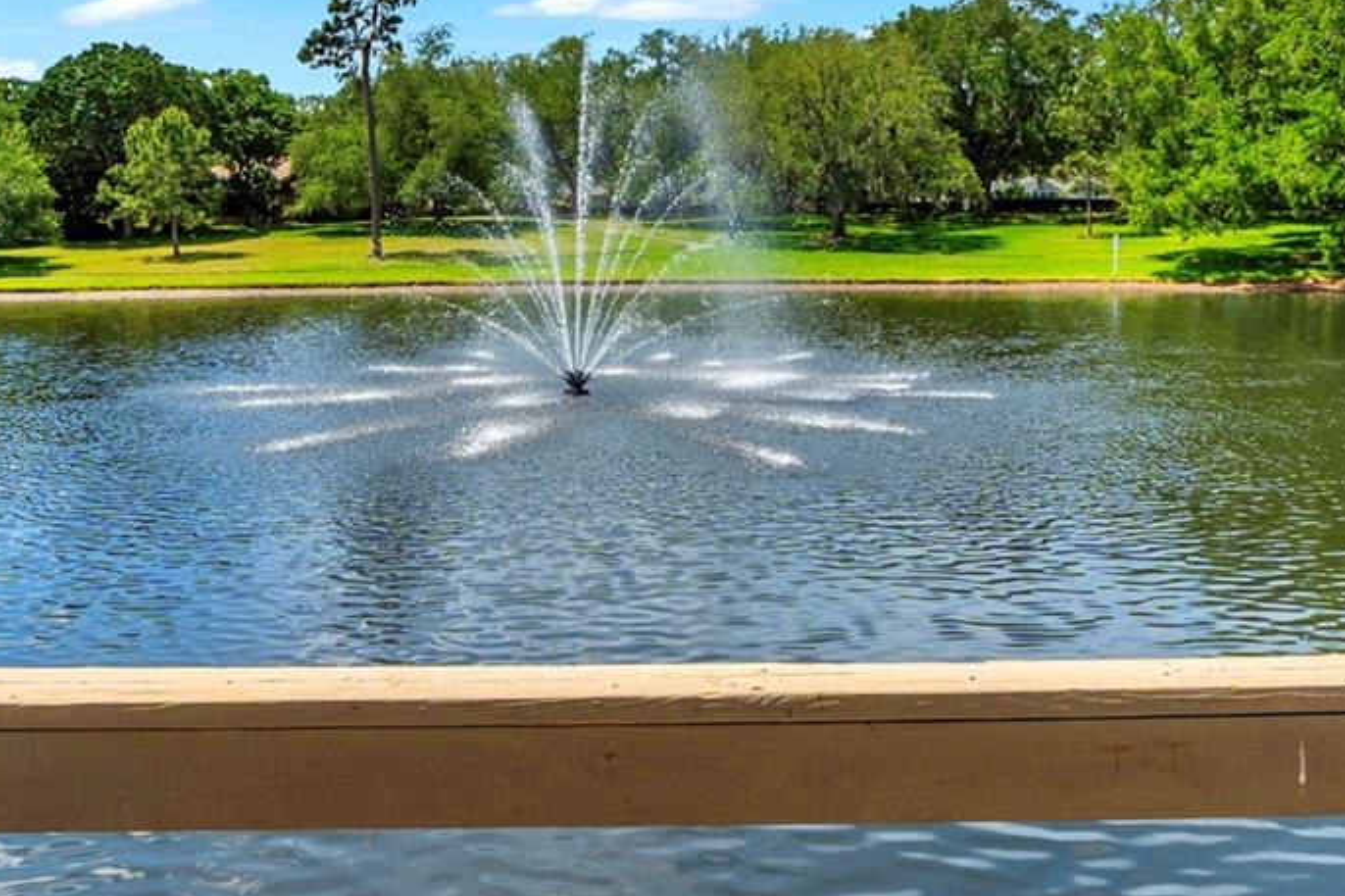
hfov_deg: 65.3
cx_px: 604
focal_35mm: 28
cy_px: 202
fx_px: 1046
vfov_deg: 44.5
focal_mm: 8
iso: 100
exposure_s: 1/200
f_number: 10
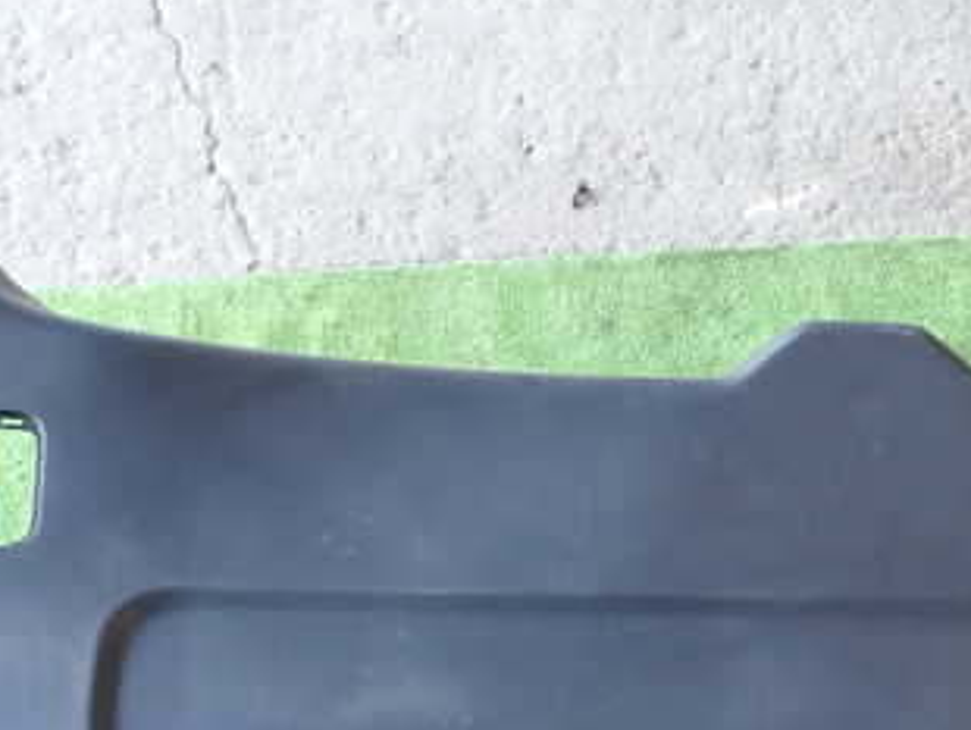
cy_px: 589
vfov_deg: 24.8
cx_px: 736
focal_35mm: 58
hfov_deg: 32.5
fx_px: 1628
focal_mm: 5.4
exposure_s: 1/40
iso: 200
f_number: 2.3
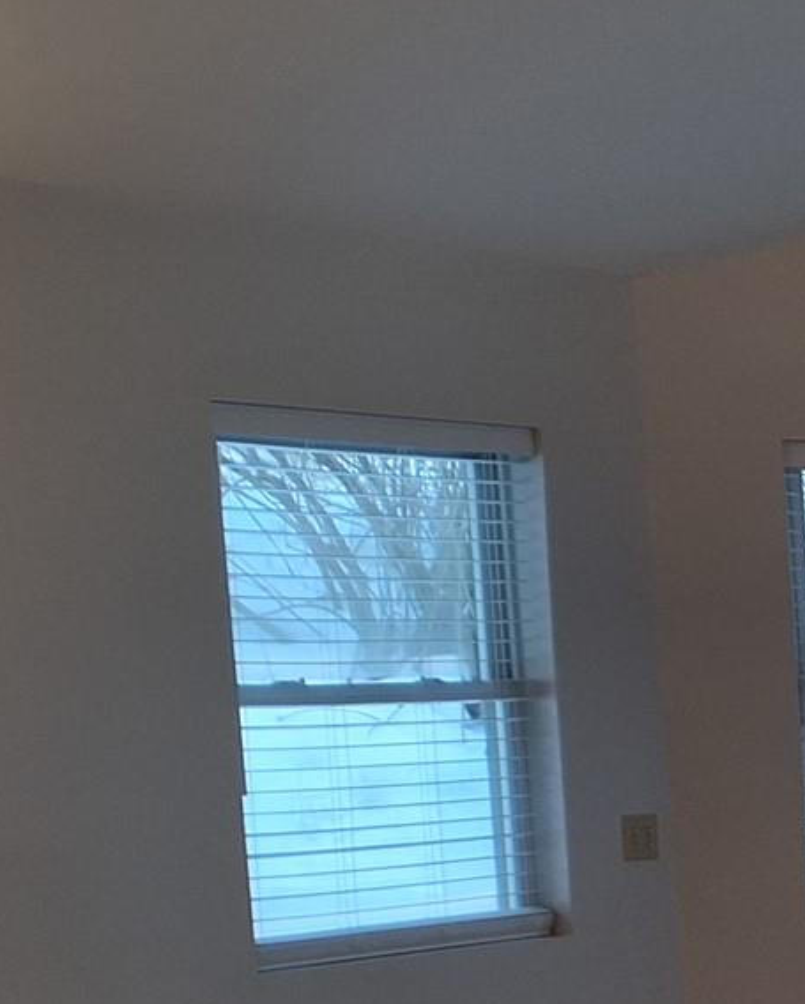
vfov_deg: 19.3
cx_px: 1520
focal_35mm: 95
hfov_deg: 14.1
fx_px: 2827
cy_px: 1112
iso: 40
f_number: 1.9
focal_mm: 3.58
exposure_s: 1/138
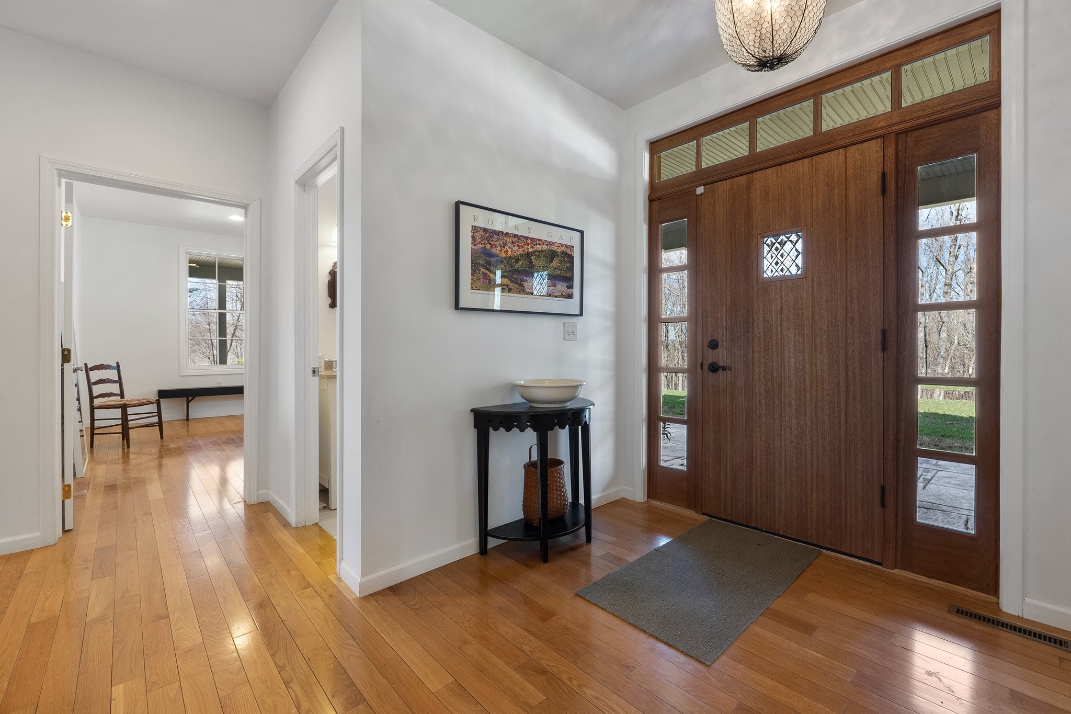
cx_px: 536
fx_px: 446
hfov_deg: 100.4
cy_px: 357
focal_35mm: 15
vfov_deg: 77.3
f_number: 8
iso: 800
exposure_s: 1/8
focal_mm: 10
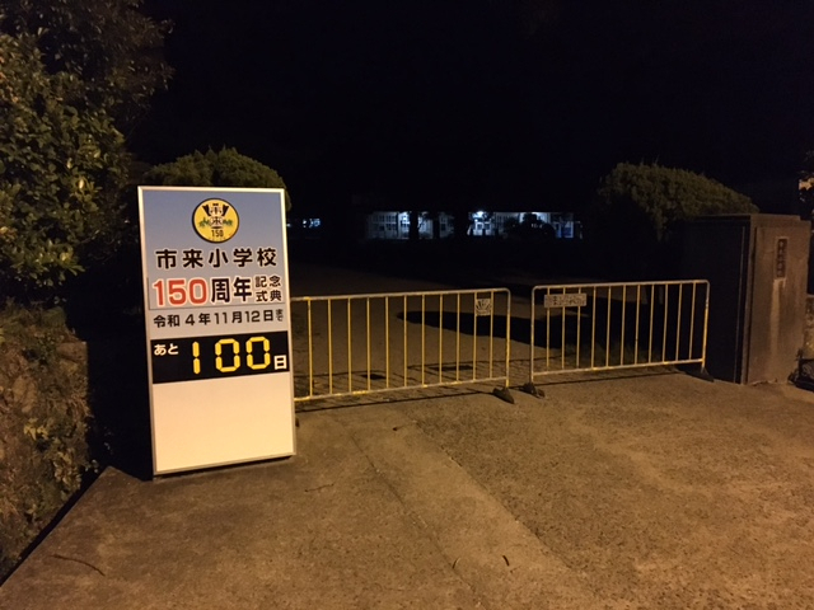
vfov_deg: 48.2
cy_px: 305
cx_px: 407
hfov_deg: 61.7
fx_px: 682
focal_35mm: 29
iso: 1000
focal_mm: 4.15
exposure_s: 1/15
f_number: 2.2
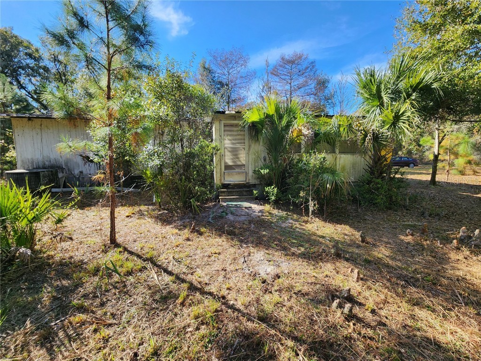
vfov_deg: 89.9
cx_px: 240
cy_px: 180
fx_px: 181
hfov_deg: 106.2
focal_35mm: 13
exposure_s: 1/677
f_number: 2.2
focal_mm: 2.2
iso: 50
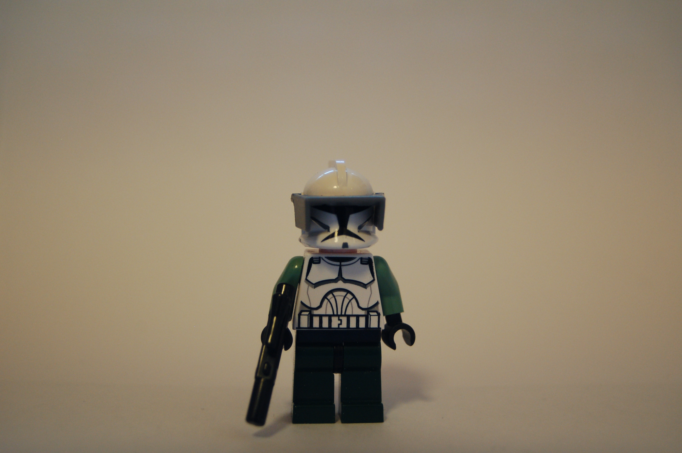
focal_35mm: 48
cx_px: 341
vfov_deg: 28.0
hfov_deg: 41.1
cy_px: 226
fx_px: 909
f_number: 4.8
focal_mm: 32
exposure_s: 1/13
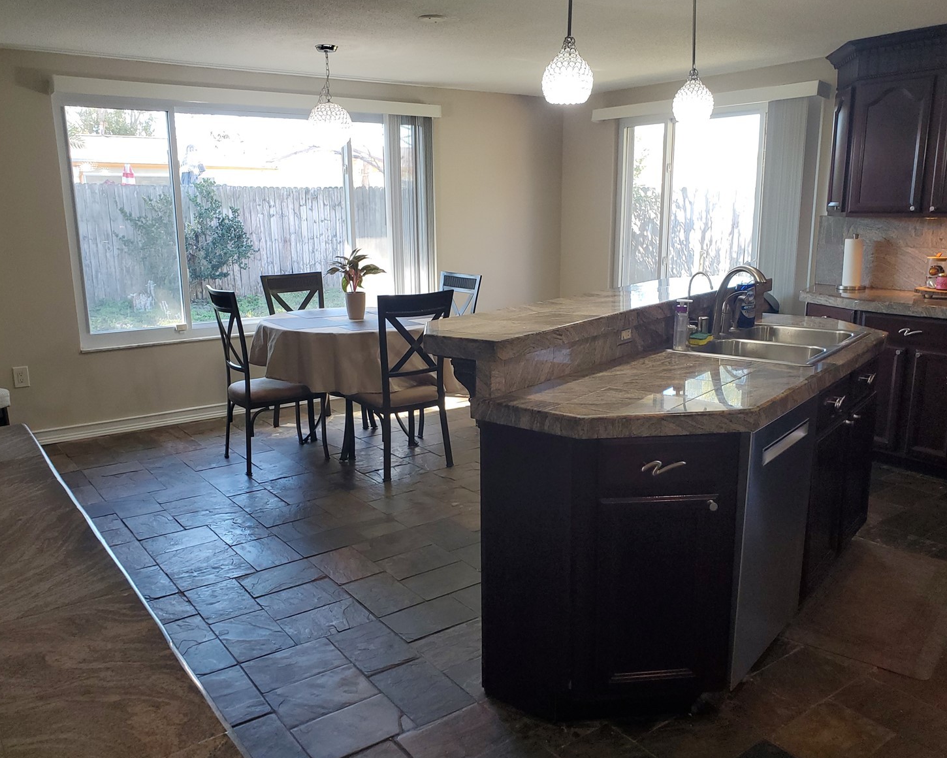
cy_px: 380
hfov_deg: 62.2
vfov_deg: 51.5
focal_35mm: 28
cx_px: 485
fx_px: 785
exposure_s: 1/60
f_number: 2.4
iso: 100
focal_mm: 4.3
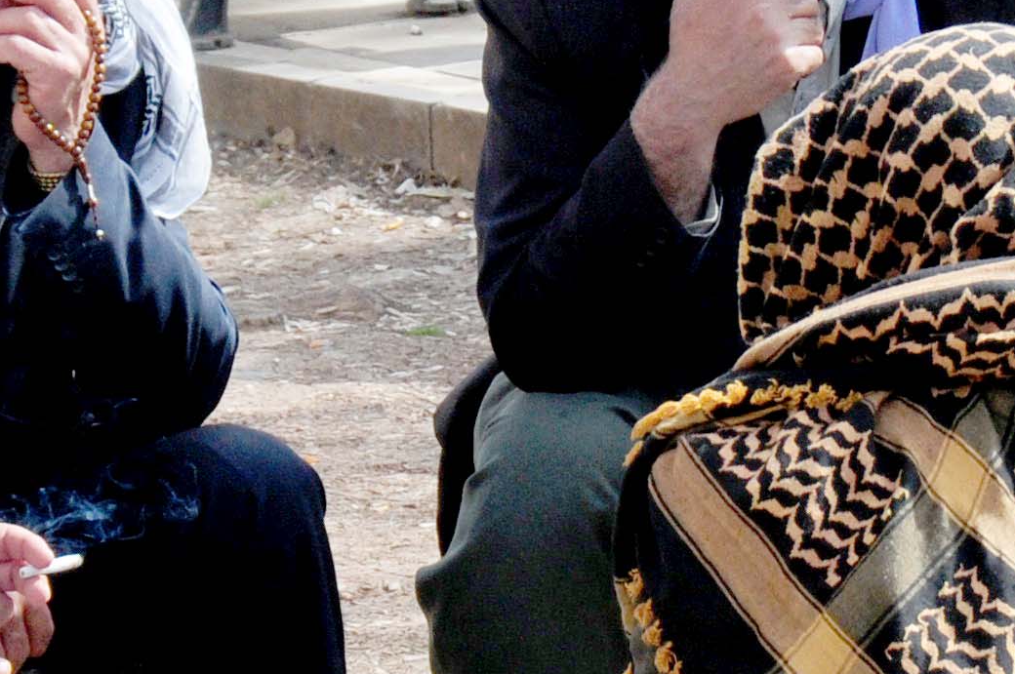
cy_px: 307
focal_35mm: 402
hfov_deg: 5.1
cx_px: 624
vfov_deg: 3.4
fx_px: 11323
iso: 500
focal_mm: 65
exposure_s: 1/320
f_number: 10
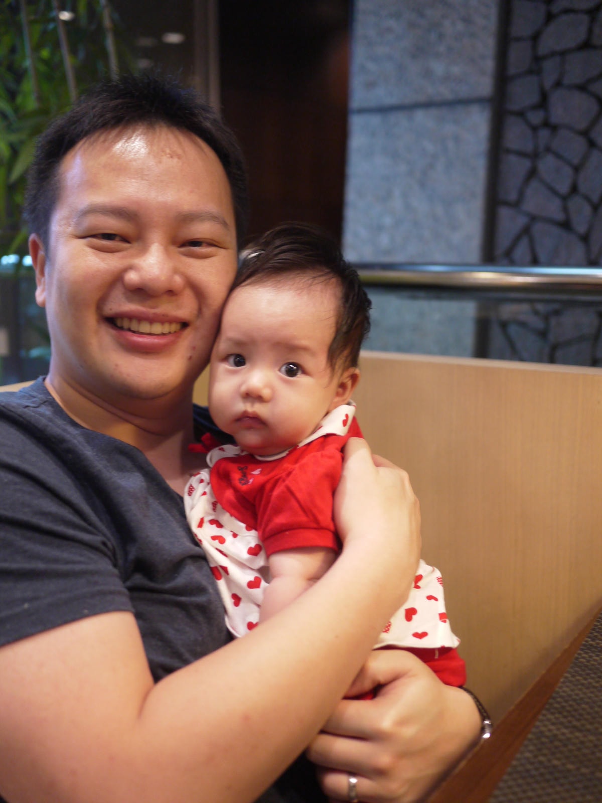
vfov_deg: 46.8
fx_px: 928
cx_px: 301
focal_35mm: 40
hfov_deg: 36.0
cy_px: 402
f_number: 1.7
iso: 500
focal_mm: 20
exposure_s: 1/60
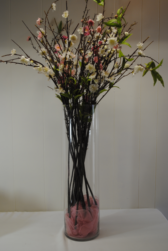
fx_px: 293
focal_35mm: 42
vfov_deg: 46.3
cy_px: 126
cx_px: 84
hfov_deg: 32.0
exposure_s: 1/30
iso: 200
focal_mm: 28
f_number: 4.5
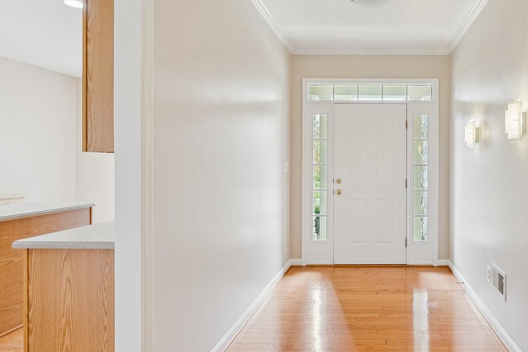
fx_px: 352
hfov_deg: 70.2
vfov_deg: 53.1
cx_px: 376
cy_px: 196
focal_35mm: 24
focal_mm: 16
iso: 2000
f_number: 4
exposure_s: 1/125
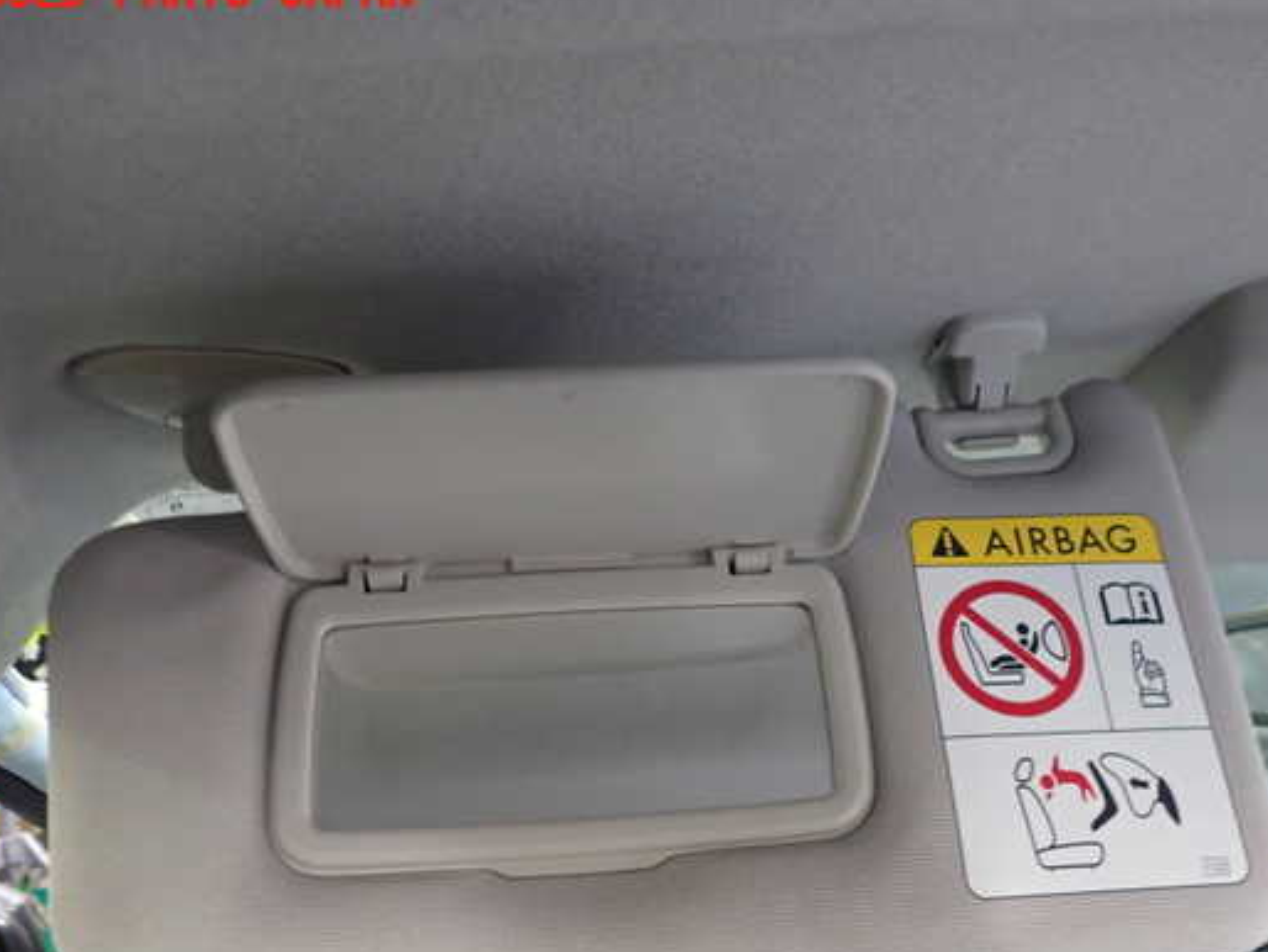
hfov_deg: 52.5
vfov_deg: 40.7
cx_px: 706
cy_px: 515
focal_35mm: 35
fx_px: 1283
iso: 640
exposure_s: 1/30
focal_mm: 5.4
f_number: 2.3
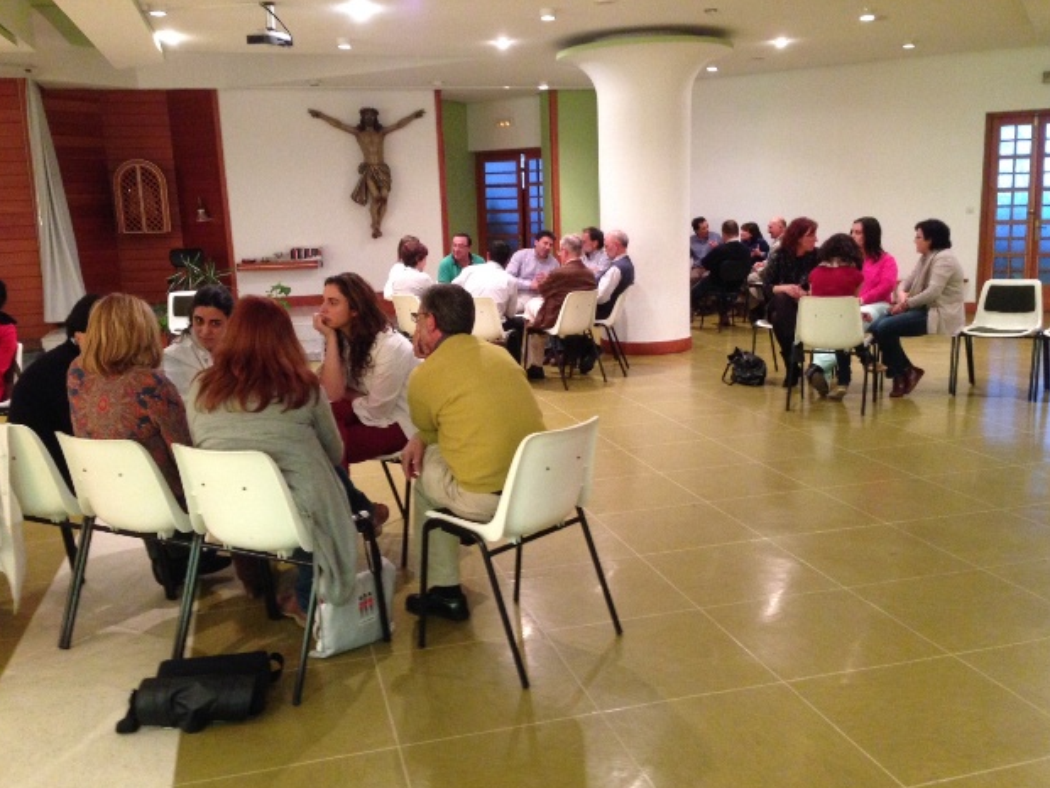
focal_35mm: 34
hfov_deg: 53.9
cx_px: 517
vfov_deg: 41.8
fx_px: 1032
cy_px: 402
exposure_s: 1/20
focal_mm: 4.12
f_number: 2.4
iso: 320
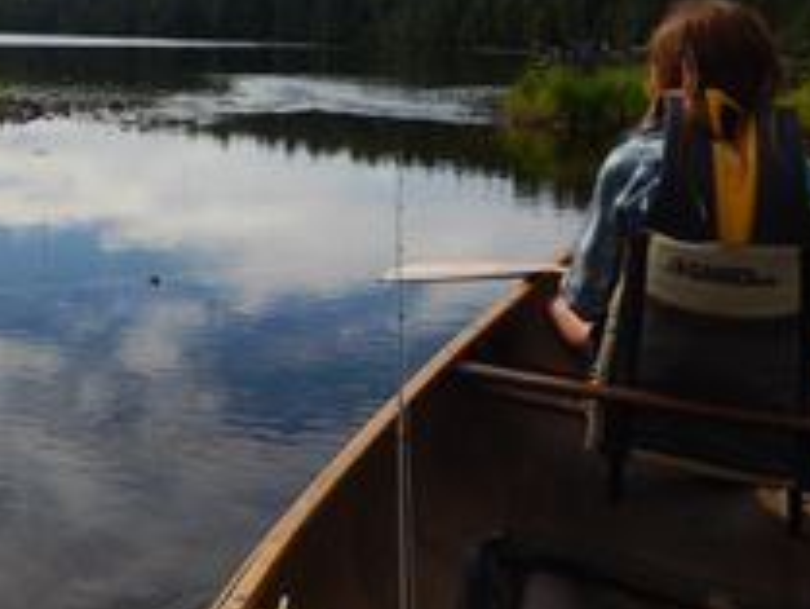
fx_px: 1077
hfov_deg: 40.7
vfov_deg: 30.0
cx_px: 275
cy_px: 43
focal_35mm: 46
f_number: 4.1
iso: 125
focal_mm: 4.3
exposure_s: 1/1000
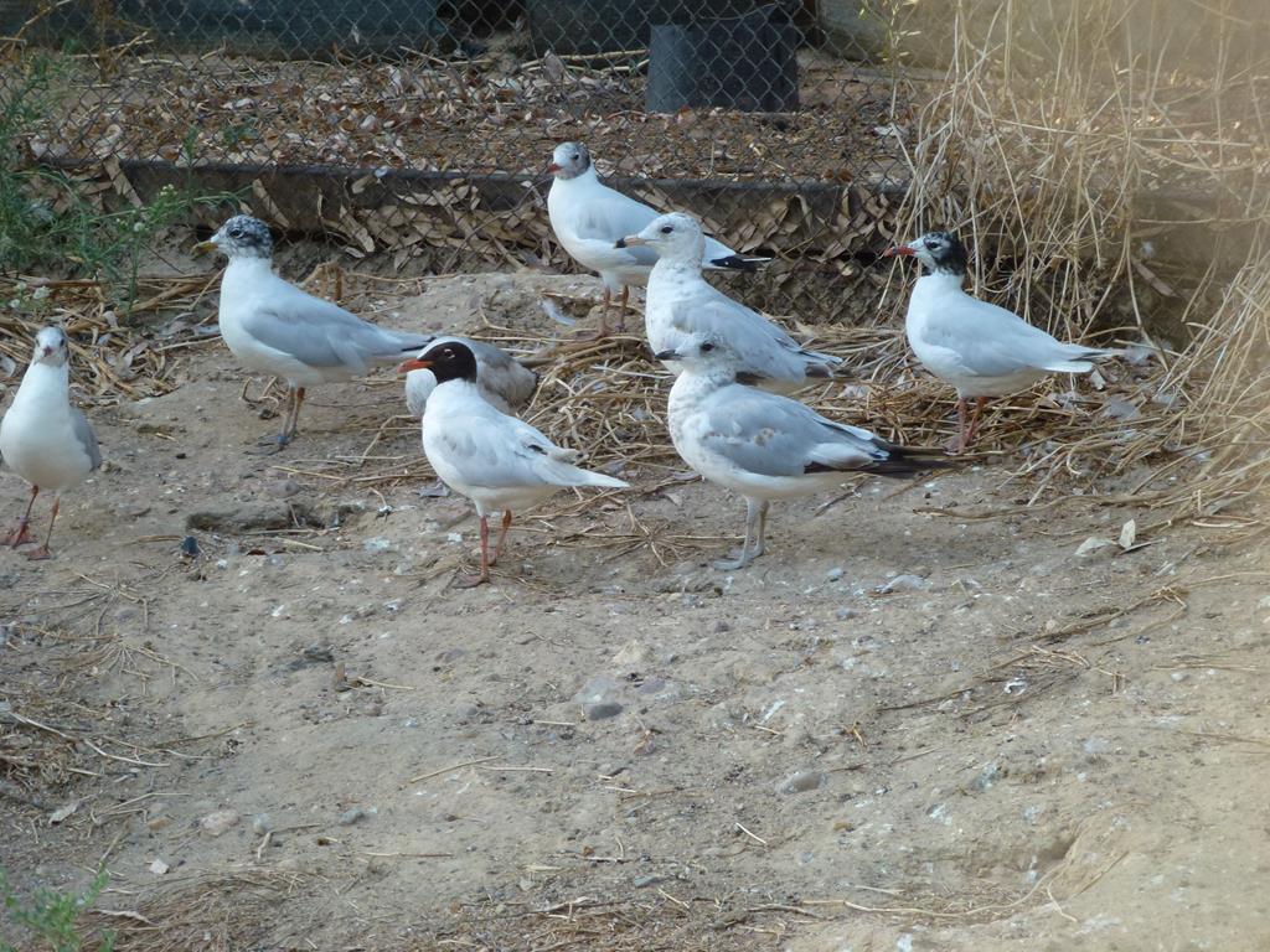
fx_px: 8512
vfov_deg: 6.4
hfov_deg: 8.5
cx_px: 635
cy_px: 476
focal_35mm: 232
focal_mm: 41.5
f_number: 5.6
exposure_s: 1/100
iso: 160
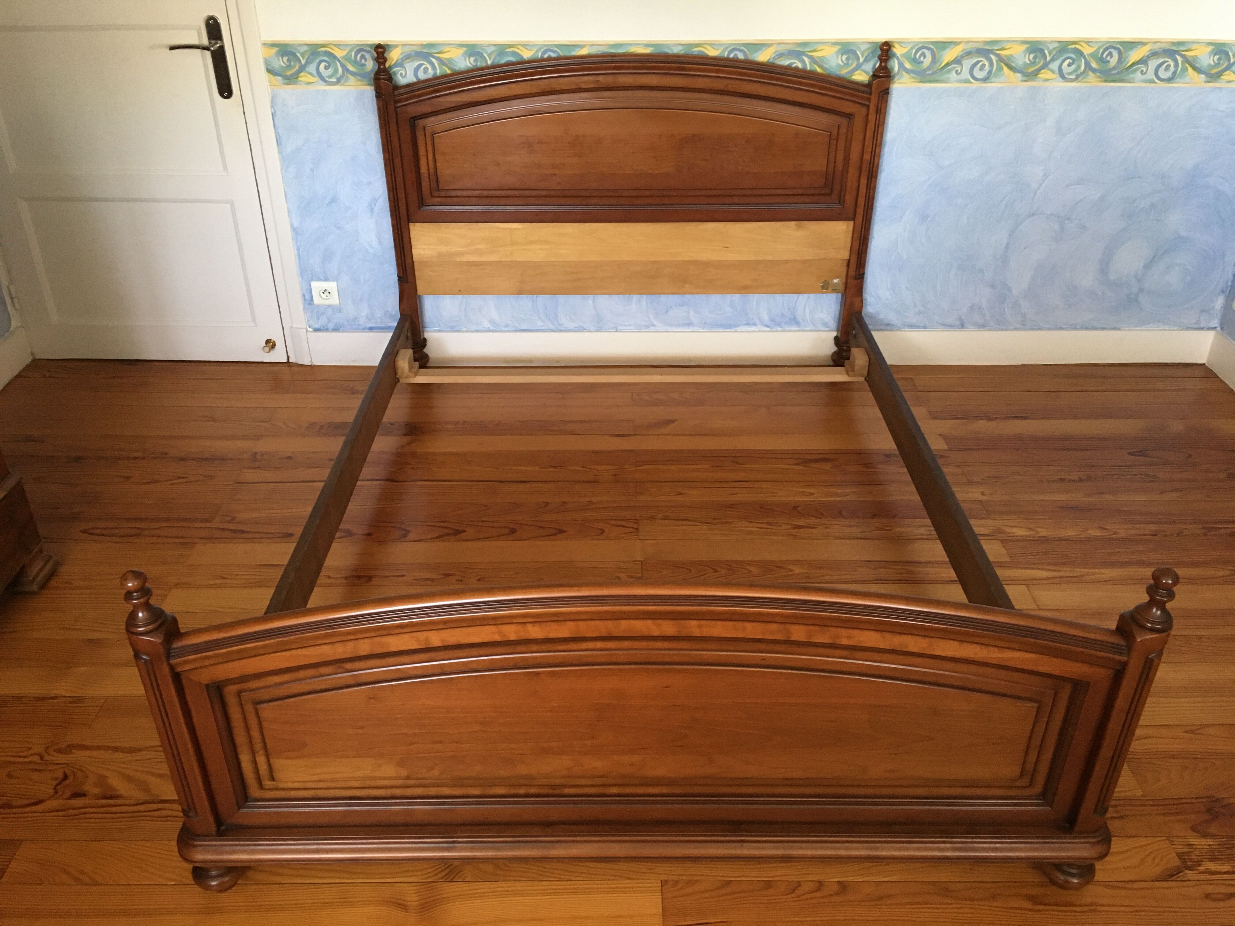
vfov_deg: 48.2
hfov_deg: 61.7
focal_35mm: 29
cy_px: 463
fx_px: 1035
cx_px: 618
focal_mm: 4.15
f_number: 2.2
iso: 200
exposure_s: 1/33
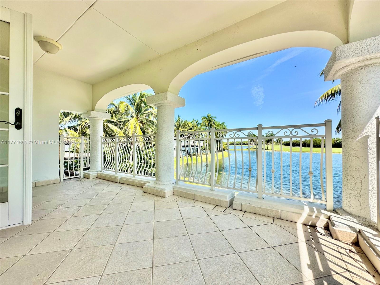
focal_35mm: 14
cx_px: 190
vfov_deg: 85.7
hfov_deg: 102.1
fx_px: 154
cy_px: 142
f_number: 2.2
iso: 40
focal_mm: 2.22
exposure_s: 1/1289
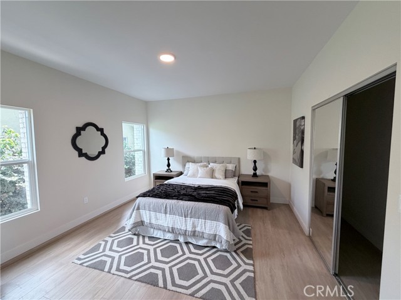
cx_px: 200
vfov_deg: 85.7
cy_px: 150
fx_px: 162
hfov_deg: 102.1
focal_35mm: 14
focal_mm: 2.22
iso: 200
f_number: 2.2
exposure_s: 1/120
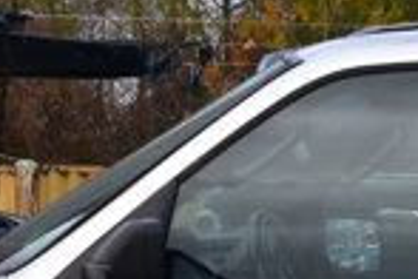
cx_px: 546
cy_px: 444
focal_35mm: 324
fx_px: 3767
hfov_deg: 6.3
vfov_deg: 4.2
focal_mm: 31
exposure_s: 1/250
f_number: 10
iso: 400
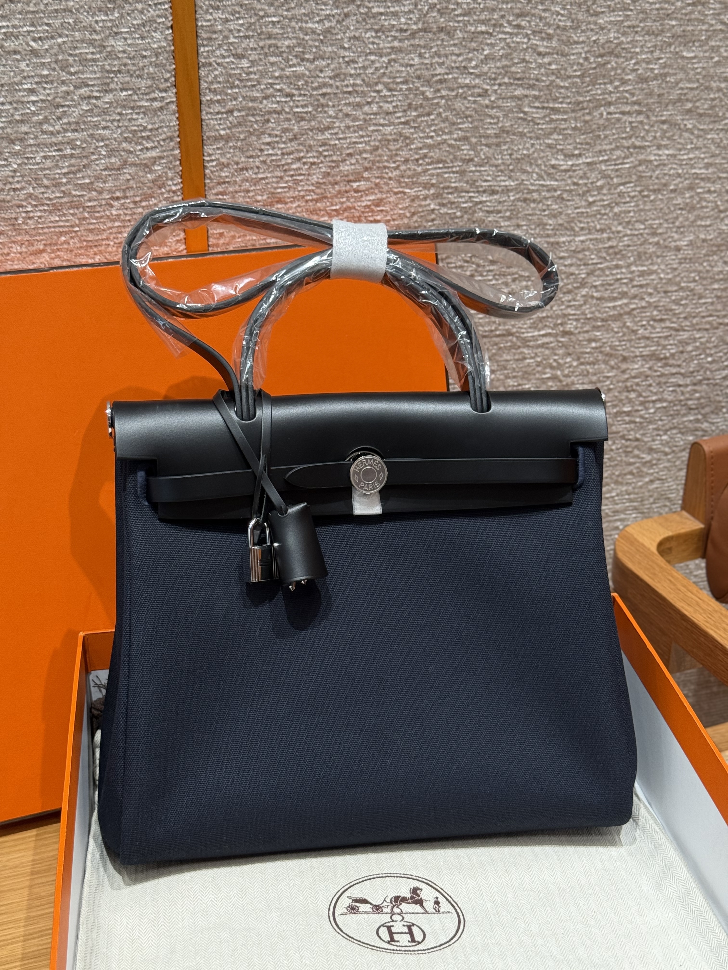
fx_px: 1346
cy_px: 485
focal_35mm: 48
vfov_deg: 39.7
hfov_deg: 30.3
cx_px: 364
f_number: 1.78
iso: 100
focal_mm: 6.76
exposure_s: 1/60
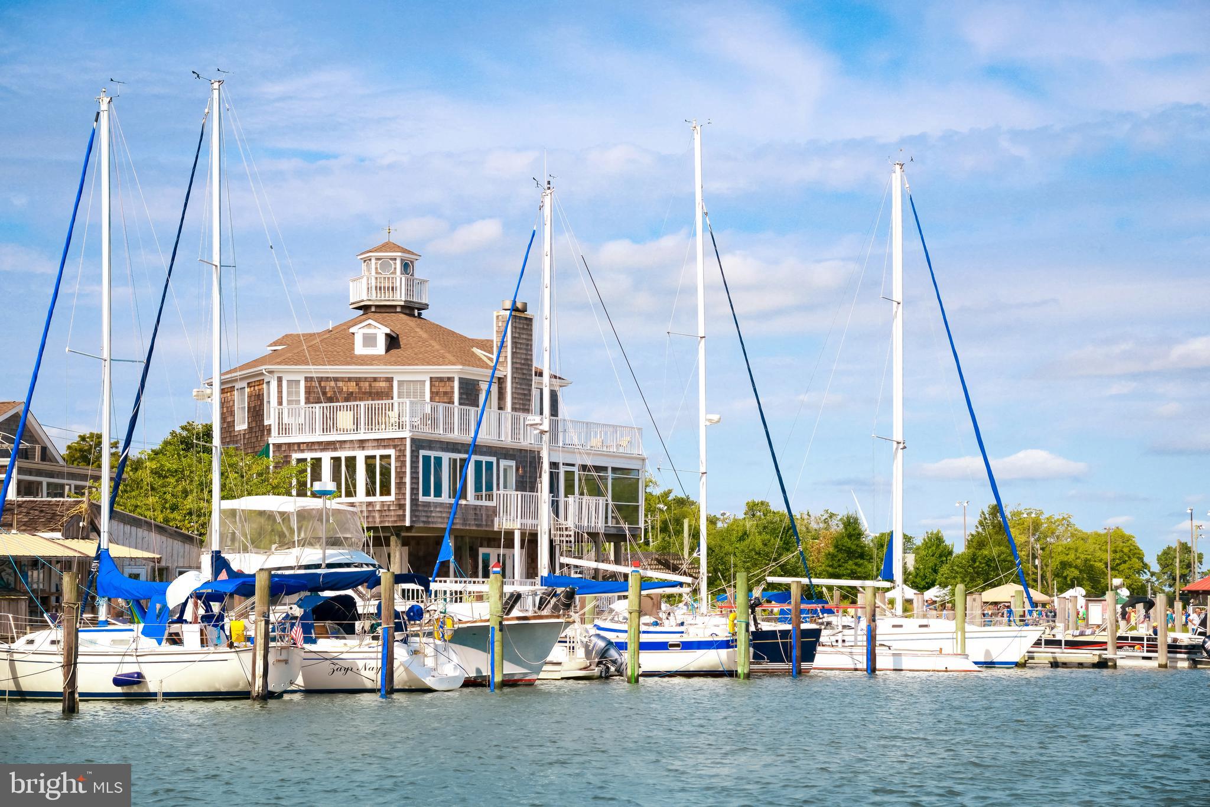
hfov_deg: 27.0
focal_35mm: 75
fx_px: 2521
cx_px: 605
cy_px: 404
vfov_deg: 18.2
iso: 400
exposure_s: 1/2500
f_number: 6.3
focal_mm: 75
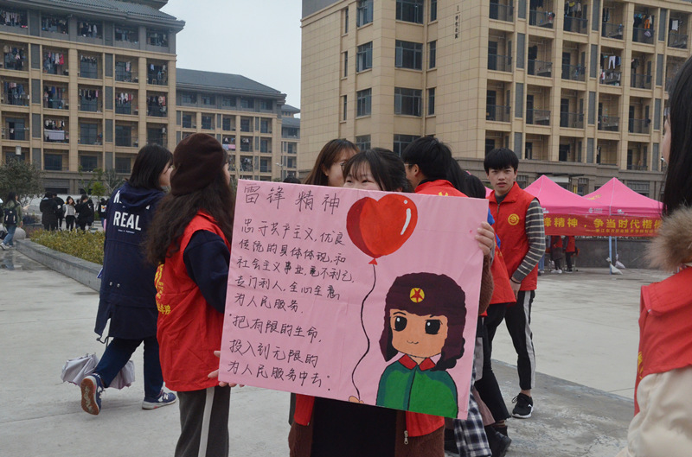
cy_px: 228
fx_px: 748
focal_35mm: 39
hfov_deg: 49.7
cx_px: 346
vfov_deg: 34.0
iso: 2000
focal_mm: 26
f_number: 16
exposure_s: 1/1000
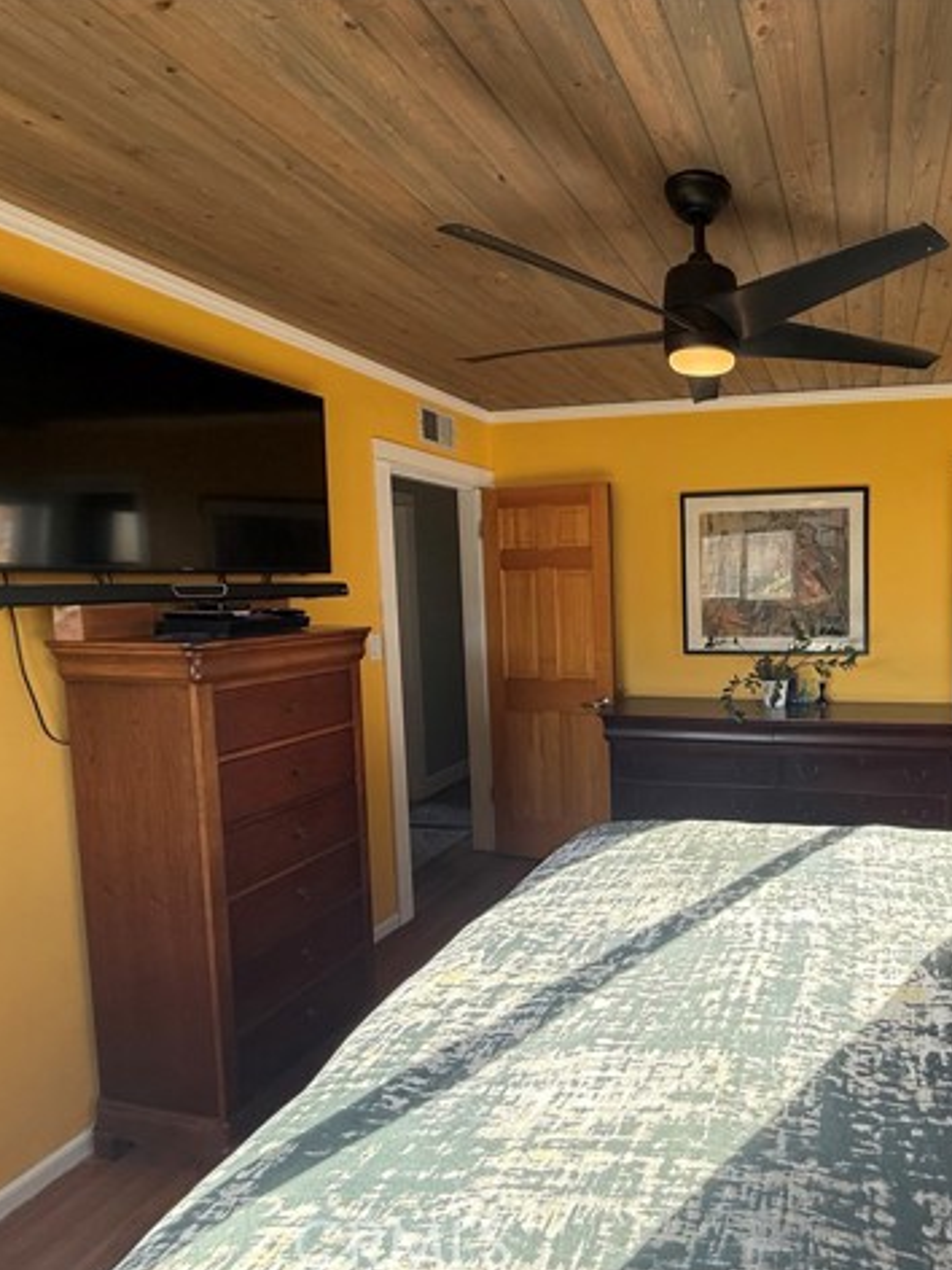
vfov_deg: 84.7
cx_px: 753
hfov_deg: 63.2
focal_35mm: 19
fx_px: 697
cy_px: 638
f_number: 2.2
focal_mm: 2.22
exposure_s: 1/99
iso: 100
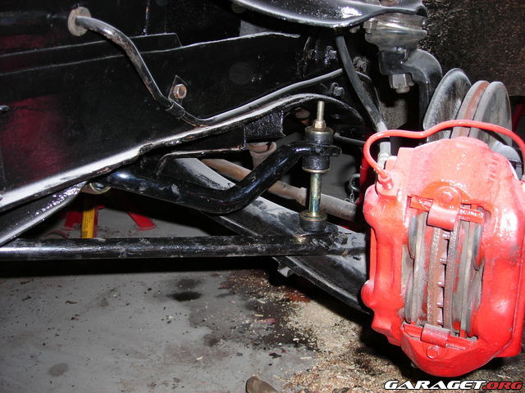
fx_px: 576
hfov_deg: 49.0
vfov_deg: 37.7
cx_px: 262
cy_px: 196
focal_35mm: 38
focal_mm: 6.3
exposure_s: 1/60.1
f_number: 3.2
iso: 64
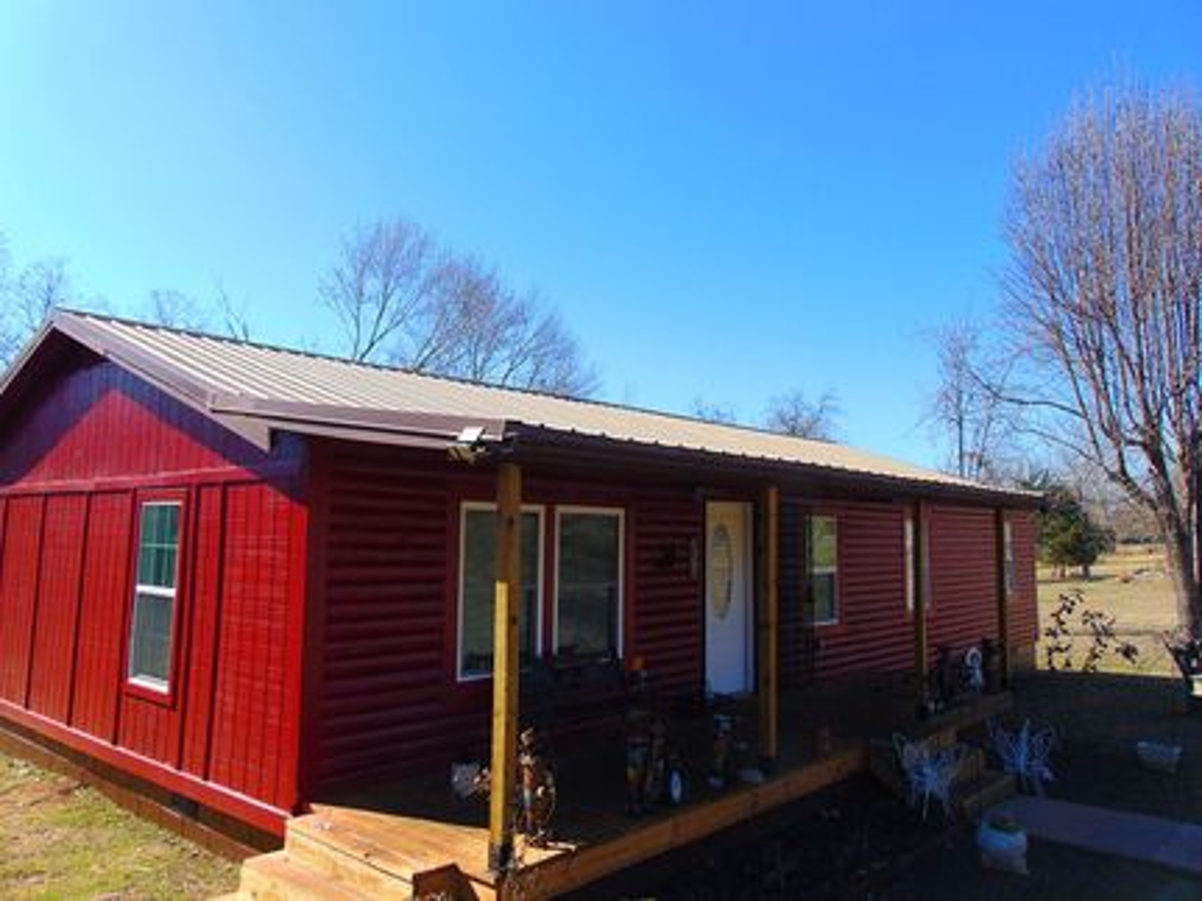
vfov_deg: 54.9
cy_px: 450
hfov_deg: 69.4
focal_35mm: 25
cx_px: 601
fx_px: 868
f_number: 7.7
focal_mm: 4.5
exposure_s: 1/200
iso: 80
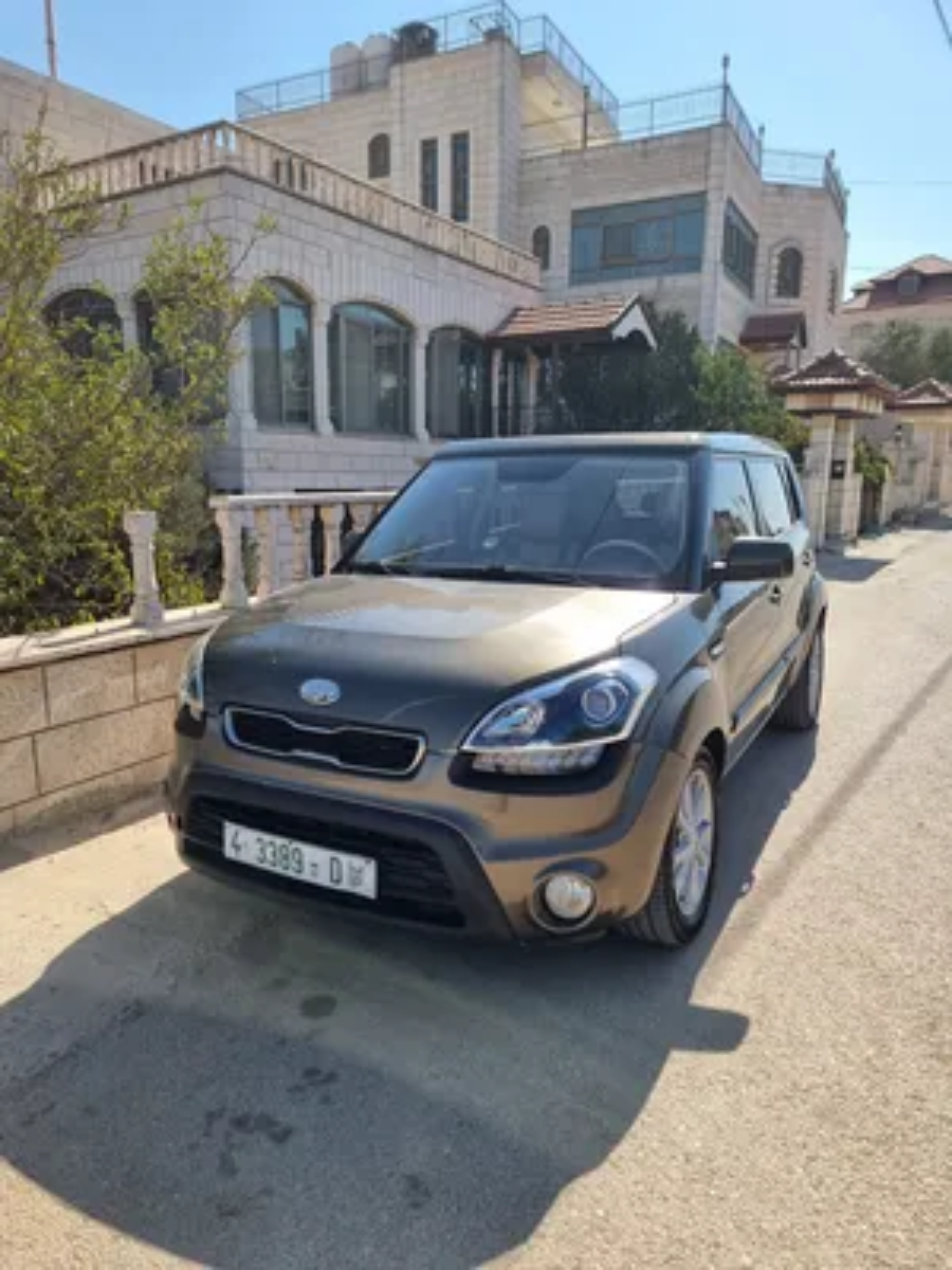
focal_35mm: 24
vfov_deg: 71.6
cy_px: 635
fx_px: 880
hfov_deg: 56.8
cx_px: 476
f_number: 1.8
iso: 50
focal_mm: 6.7
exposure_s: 1/830
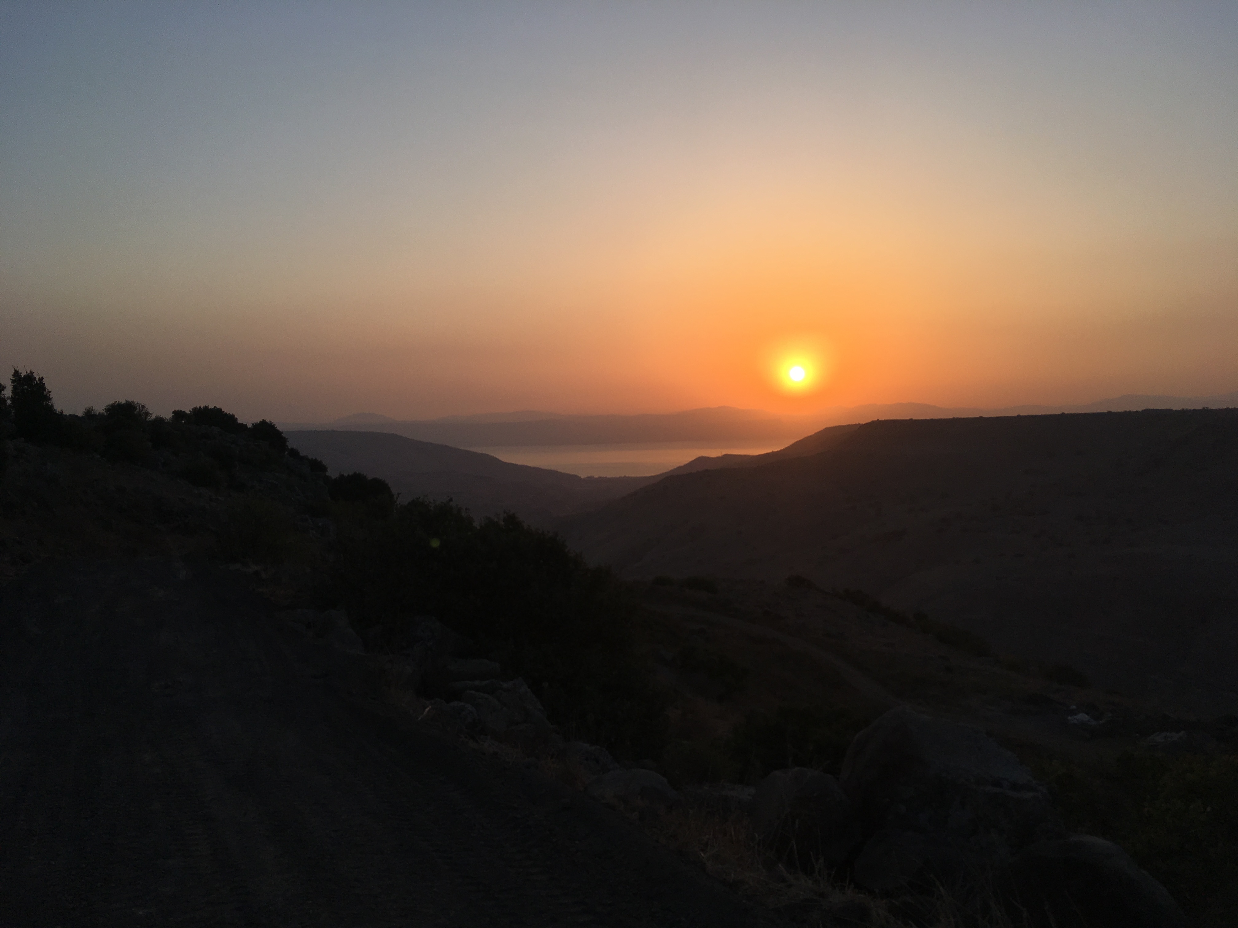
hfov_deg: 61.7
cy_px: 464
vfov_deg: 48.2
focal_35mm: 29
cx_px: 619
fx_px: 1037
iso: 25
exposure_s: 1/1261
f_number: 2.2
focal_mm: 4.15
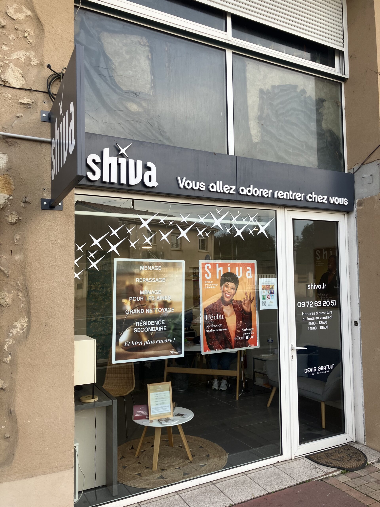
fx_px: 410
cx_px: 190
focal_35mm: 28
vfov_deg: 63.4
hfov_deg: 49.7
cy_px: 254
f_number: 1.8
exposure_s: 1/121
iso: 40
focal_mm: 3.99
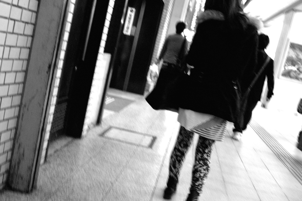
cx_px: 151
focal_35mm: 41
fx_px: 344
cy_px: 100
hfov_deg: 47.4
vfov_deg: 32.6
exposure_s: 1/60
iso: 800
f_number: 3.5
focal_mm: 24.2
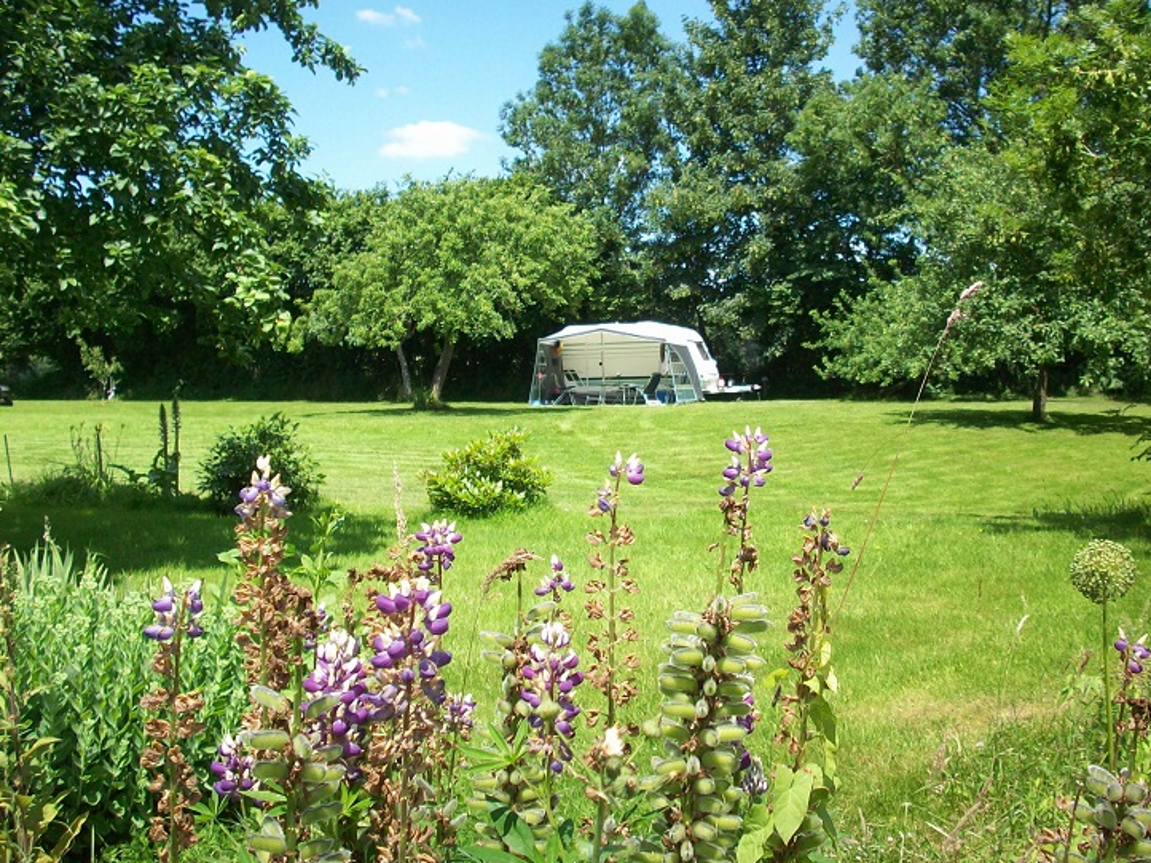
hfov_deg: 45.7
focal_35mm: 41
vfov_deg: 35.1
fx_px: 1363
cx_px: 636
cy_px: 388
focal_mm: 6.2
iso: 80
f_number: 2.8
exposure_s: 1/593
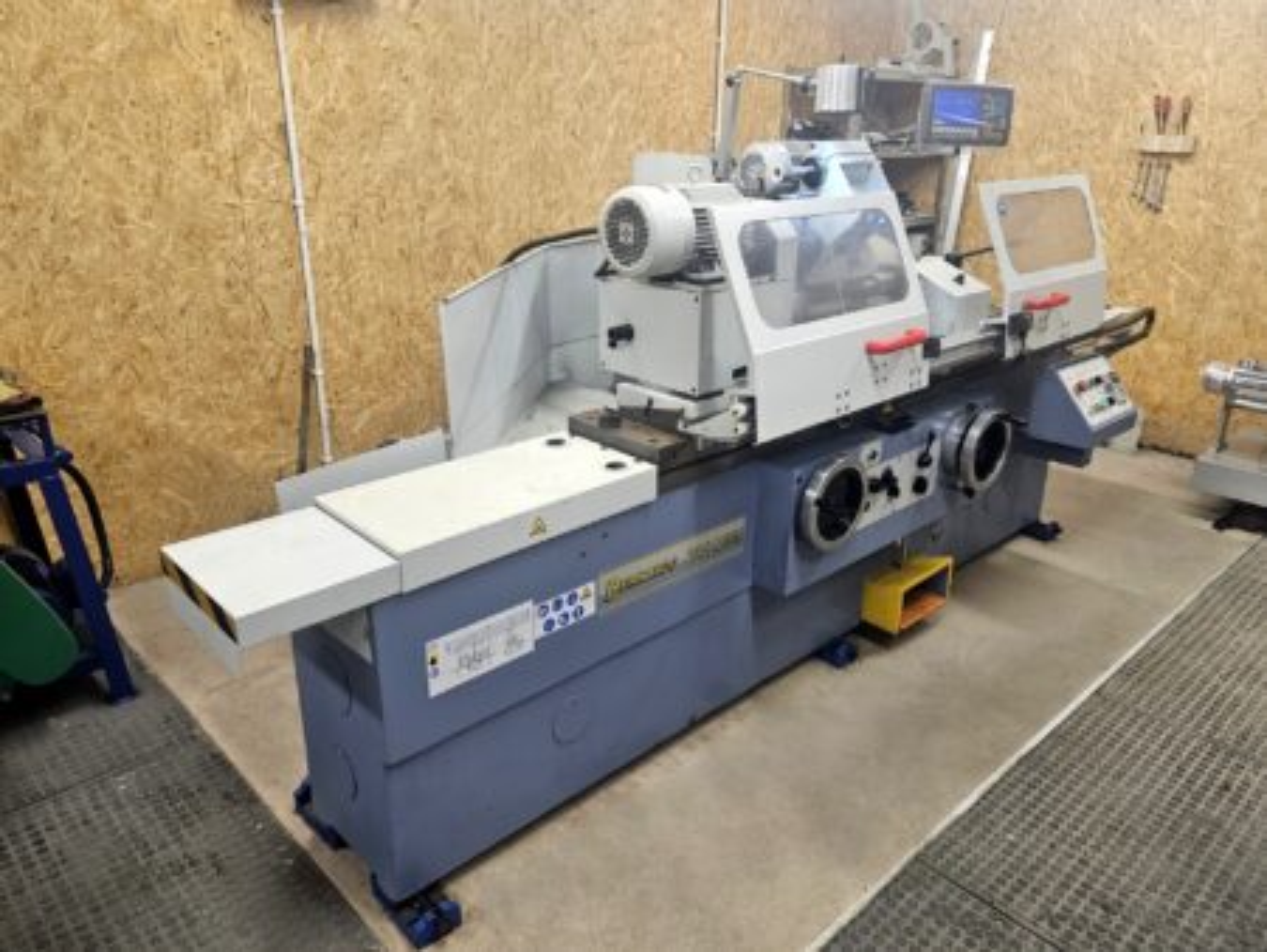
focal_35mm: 23
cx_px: 634
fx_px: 842
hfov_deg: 73.9
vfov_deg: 58.9
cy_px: 476
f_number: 1.8
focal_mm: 5.4
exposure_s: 1/180
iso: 160
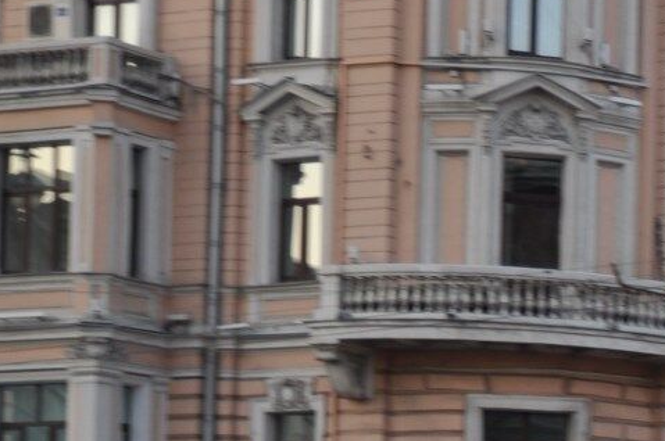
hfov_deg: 11.7
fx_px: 2841
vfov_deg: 8.7
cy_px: 614
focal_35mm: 154
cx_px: 1416
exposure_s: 1/160
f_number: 2.8
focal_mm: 24
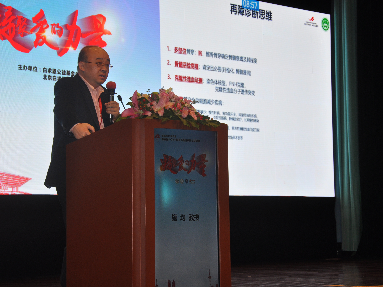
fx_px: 1117
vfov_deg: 14.6
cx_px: 183
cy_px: 144
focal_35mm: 101
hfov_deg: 19.4
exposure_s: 1/125
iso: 400
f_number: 5.3
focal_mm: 62
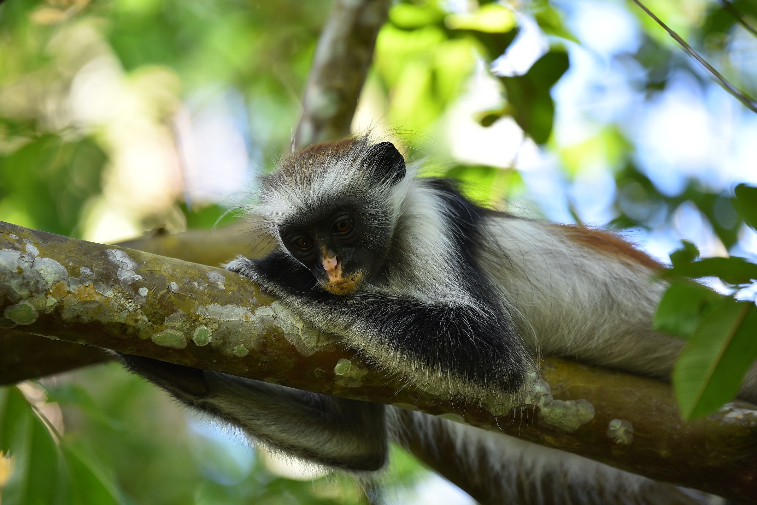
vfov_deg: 6.9
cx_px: 378
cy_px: 252
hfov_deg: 10.3
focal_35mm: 200
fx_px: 4205
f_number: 2.8
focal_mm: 200
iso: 200
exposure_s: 1/100
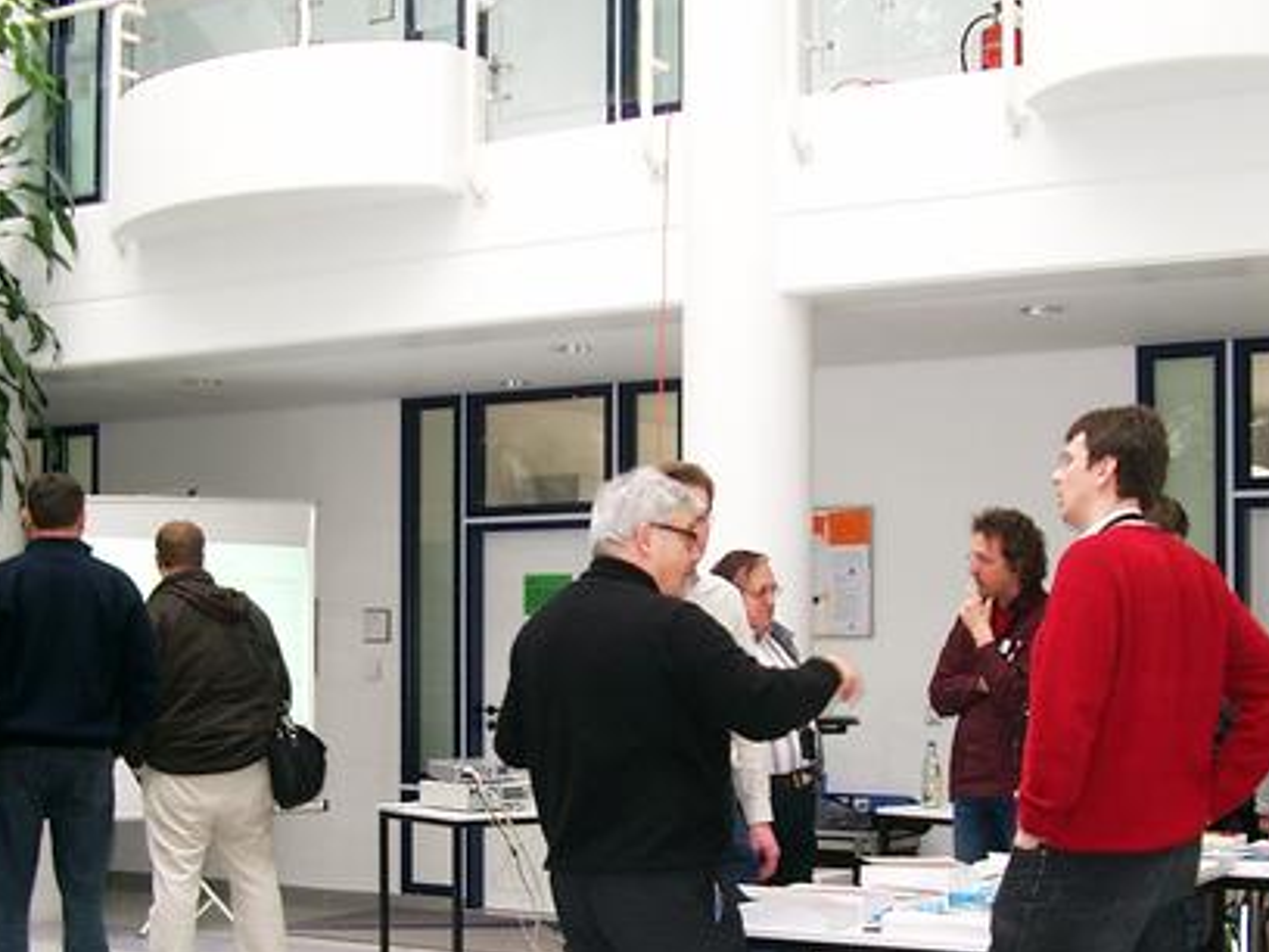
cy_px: 672
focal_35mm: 58
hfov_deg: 33.2
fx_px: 2126
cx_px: 672
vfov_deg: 25.0
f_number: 2.6
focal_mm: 7.6
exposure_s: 1/60
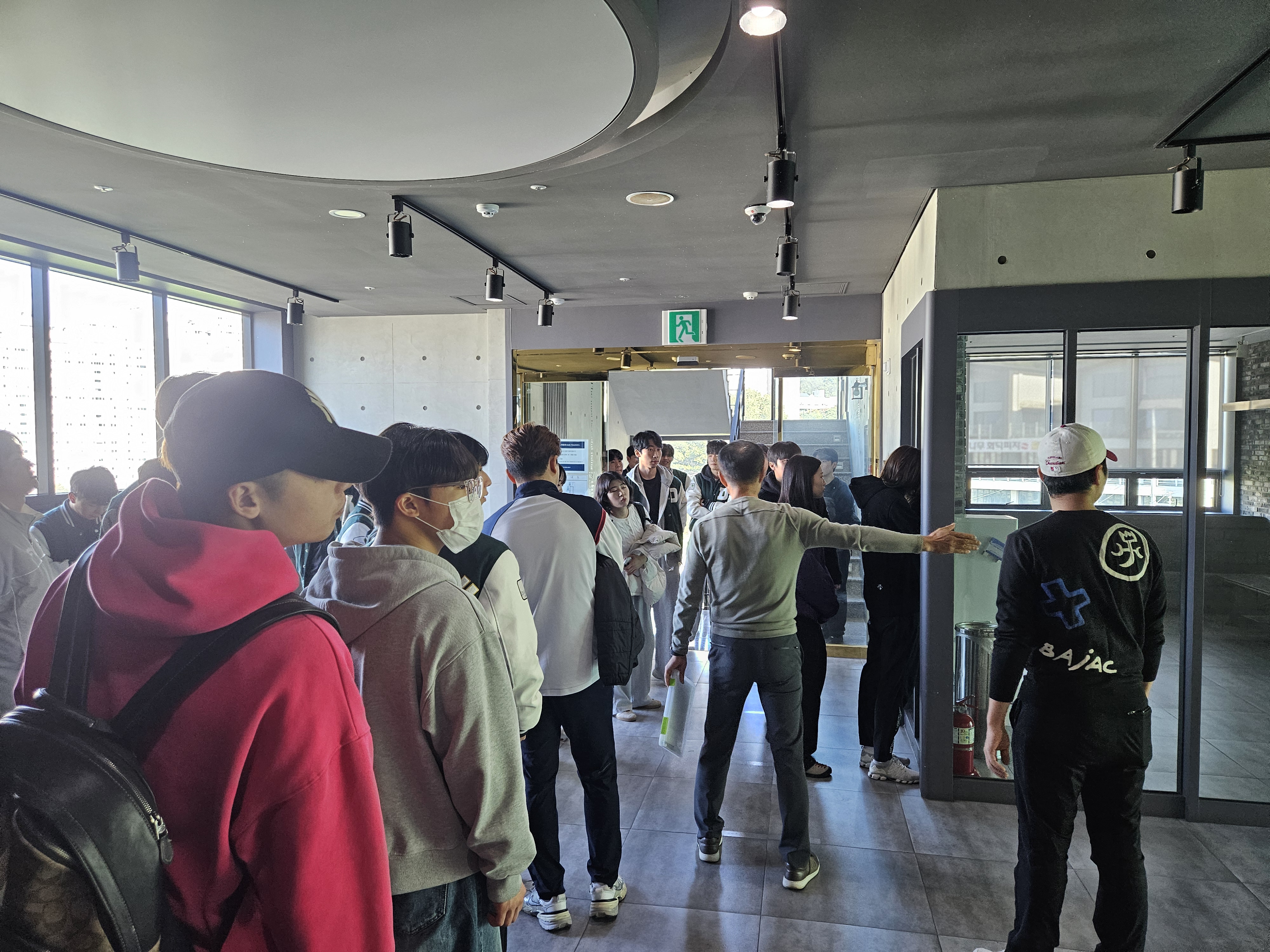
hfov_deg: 73.9
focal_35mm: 23
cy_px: 476
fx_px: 844
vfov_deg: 58.9
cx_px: 635
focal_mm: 5.4
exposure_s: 1/120
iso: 320
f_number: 1.8
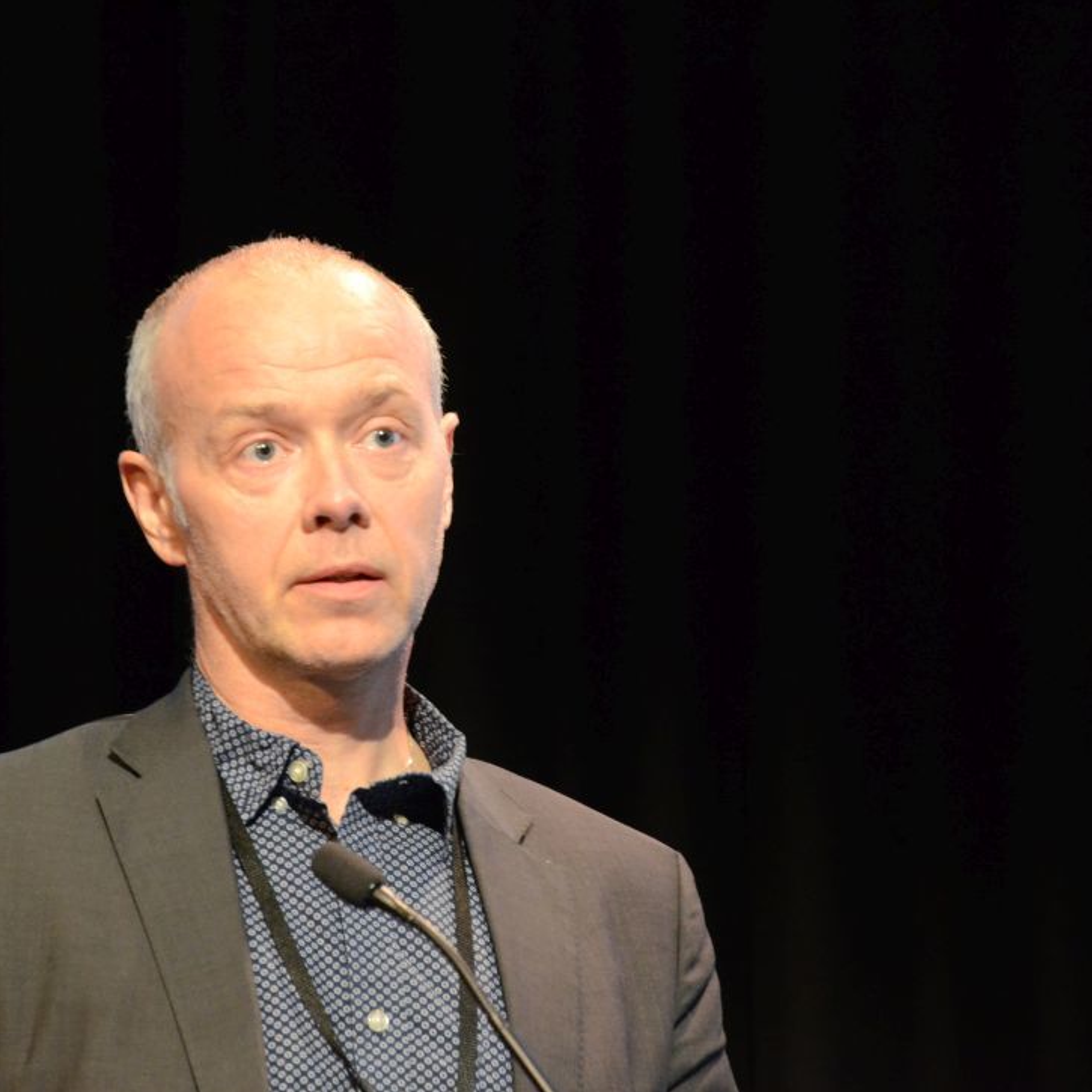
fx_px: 7232
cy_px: 546
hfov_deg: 8.6
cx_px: 319
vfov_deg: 8.6
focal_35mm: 203
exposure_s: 1/50
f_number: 5.6
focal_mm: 105
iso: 3200
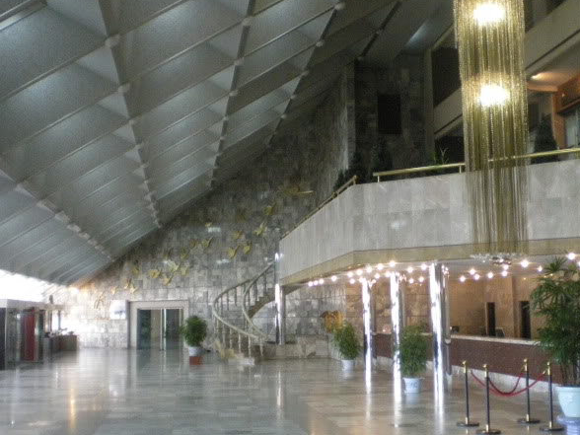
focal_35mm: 49
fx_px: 821
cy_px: 195
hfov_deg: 38.8
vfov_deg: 29.7
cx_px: 331
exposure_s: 1/30
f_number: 3.1
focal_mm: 6.3
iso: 800
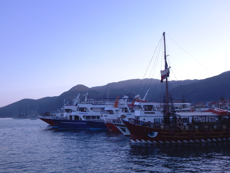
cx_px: 115
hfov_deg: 49.0
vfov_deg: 37.7
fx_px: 252
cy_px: 86
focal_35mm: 38
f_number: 3.4
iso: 125
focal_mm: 6.8
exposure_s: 1/800
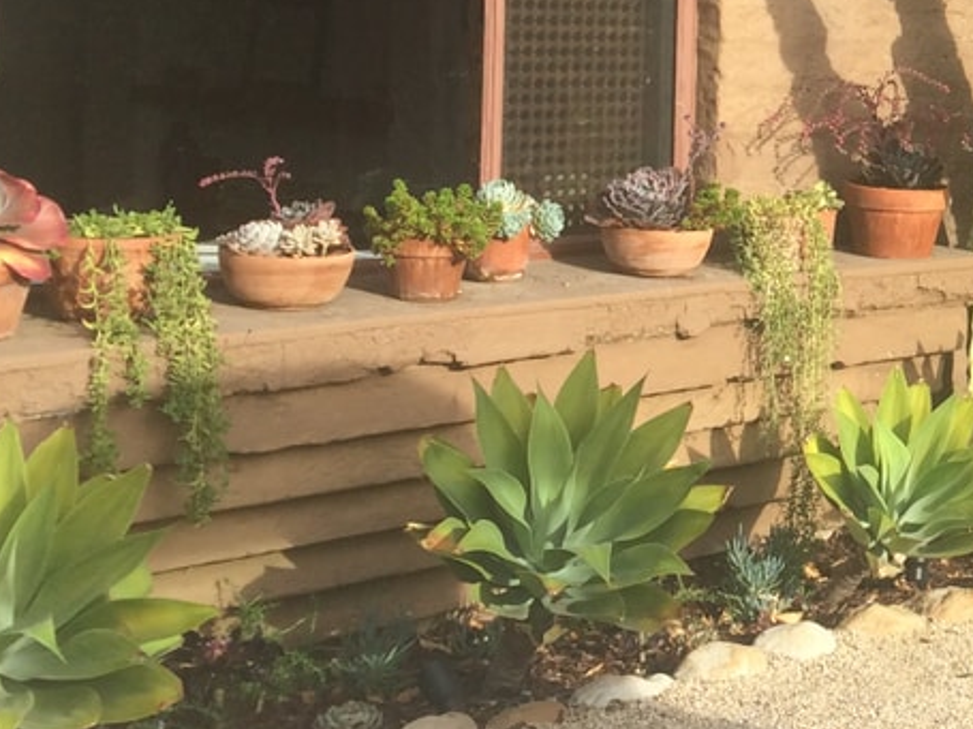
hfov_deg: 21.1
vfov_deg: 17.1
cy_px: 62
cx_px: 1226
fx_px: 2389
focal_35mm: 85
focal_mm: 4.15
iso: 32
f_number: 2.2
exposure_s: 1/570
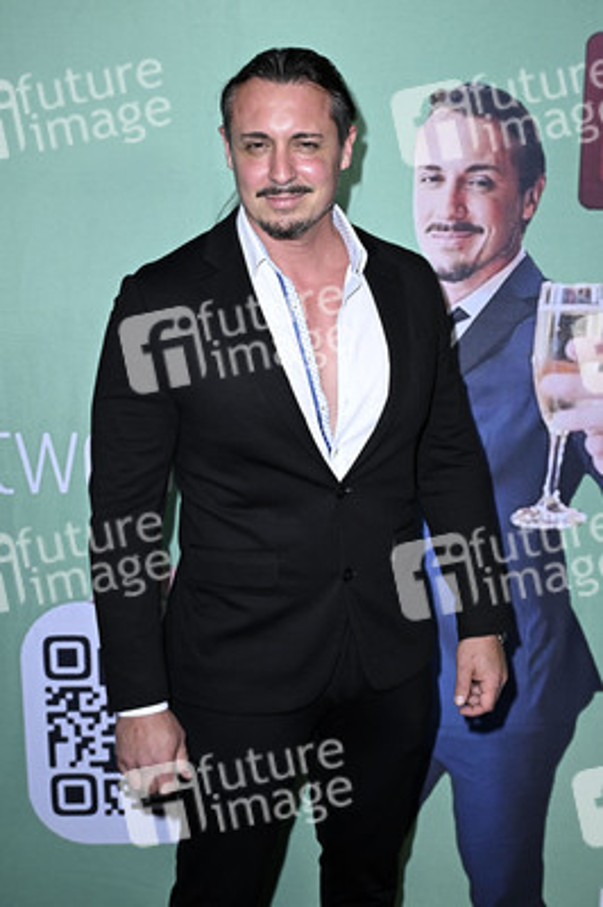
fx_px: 1082
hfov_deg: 31.1
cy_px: 454
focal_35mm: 43
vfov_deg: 45.5
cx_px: 302
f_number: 5.6
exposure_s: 1/200
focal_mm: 43
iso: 1600
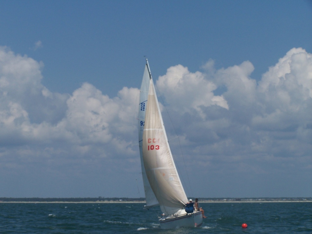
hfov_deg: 16.8
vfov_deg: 12.7
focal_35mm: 117
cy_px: 117
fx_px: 1055
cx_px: 156
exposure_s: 1/750
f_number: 6.3
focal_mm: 19.4
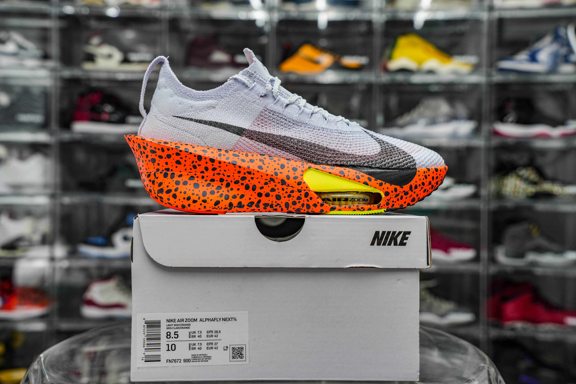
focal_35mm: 40
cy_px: 192
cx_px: 288
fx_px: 640
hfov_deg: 48.5
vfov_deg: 33.4
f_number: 5
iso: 400
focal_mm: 40
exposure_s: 1/60
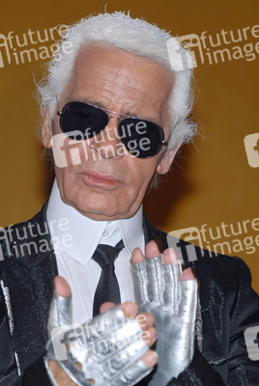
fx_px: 2339
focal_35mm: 218
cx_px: 130
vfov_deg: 9.4
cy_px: 193
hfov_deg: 6.3
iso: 400
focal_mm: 145
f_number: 5.6
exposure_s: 1/60
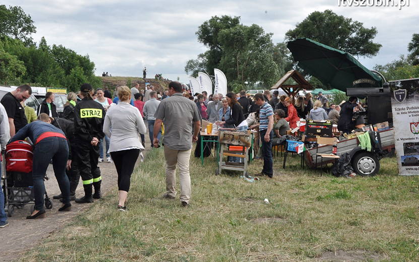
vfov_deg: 23.8
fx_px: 623
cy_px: 126
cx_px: 206
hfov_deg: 37.2
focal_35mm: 55
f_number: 22
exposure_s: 1/160
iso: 1250
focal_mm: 35
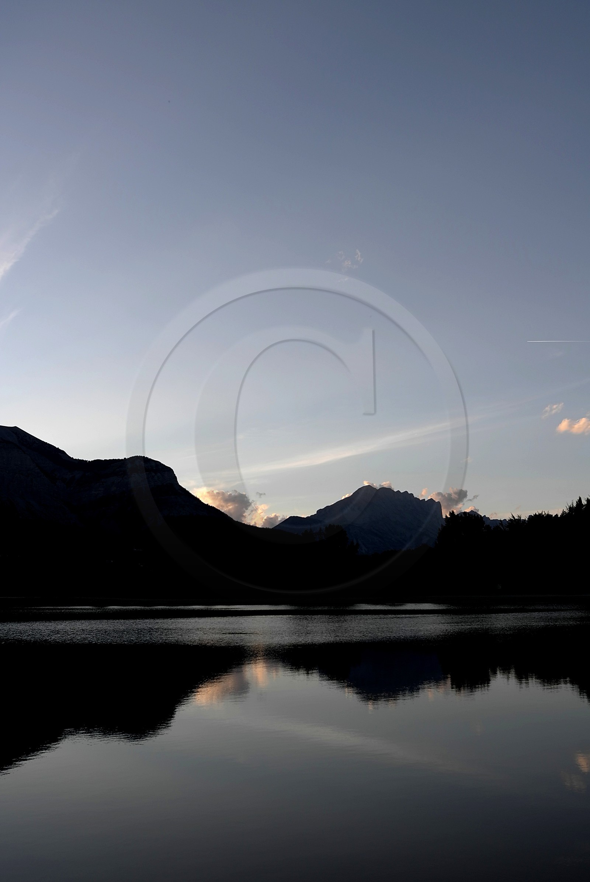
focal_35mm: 36
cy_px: 441
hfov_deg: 36.9
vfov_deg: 53.1
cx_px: 295
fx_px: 883
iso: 100
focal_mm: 24
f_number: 5
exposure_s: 1/320
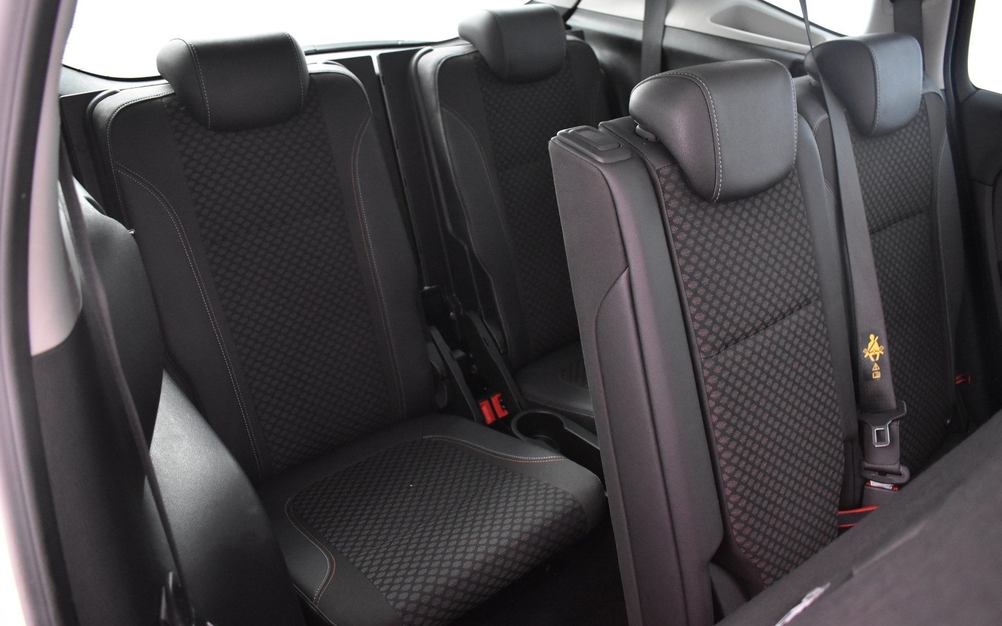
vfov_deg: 44.5
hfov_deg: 66.5
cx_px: 507
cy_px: 298
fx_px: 765
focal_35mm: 28
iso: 3200
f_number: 3.5
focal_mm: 18
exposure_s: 1/13
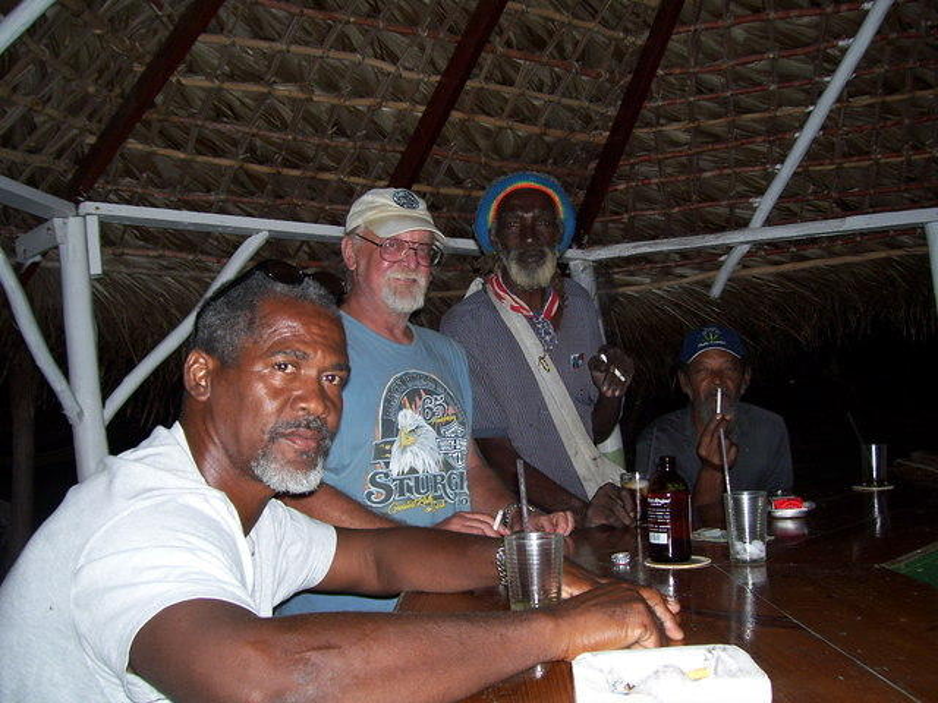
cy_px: 352
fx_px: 976
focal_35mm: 36
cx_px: 469
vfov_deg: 39.7
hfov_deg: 51.4
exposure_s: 1/60
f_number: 2.7
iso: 100
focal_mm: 6
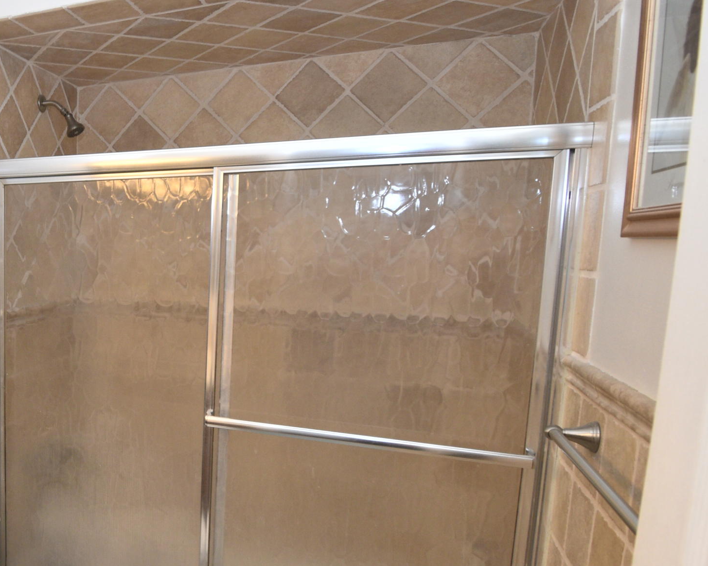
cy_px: 322
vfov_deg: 49.8
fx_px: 608
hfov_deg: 50.6
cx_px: 23
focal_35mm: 29
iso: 400
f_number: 7.1
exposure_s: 1/60
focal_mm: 10
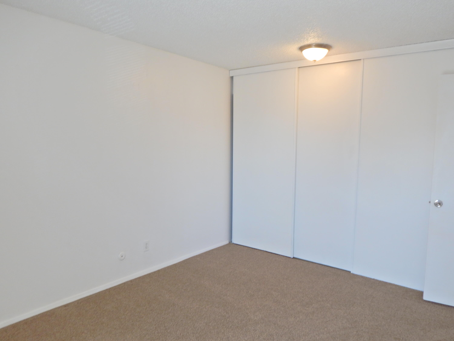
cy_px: 170
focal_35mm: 25
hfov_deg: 69.4
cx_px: 227
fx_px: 328
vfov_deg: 54.9
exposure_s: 1/30
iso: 125
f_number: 3.1
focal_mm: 4.5
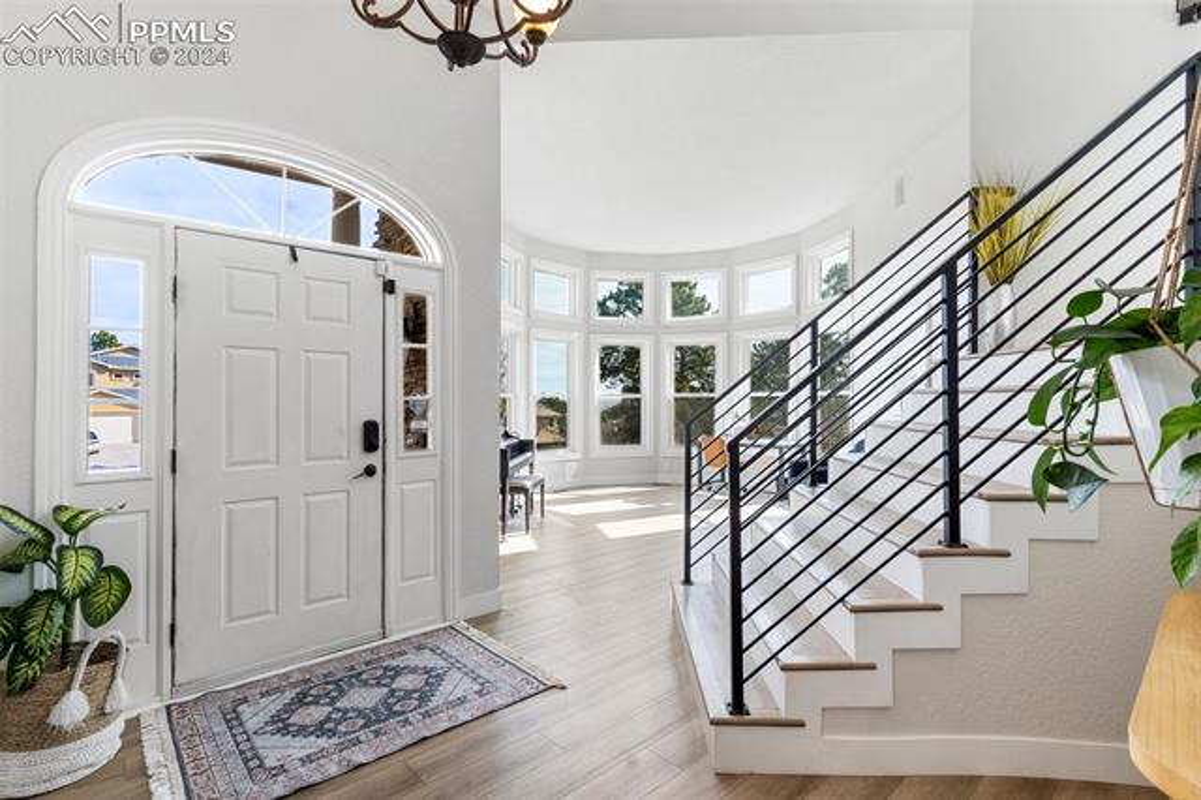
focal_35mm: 17
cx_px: 600
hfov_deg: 93.3
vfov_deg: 70.4
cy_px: 400
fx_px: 567
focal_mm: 17
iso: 400
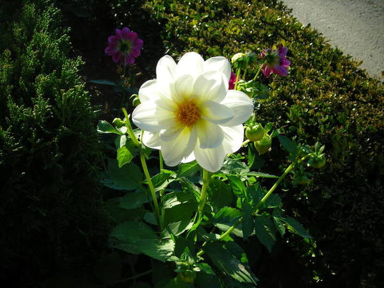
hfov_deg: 49.0
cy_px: 144
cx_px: 192
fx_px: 422
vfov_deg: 37.7
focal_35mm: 38
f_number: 3.2
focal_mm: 6.3
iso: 50
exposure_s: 1/252
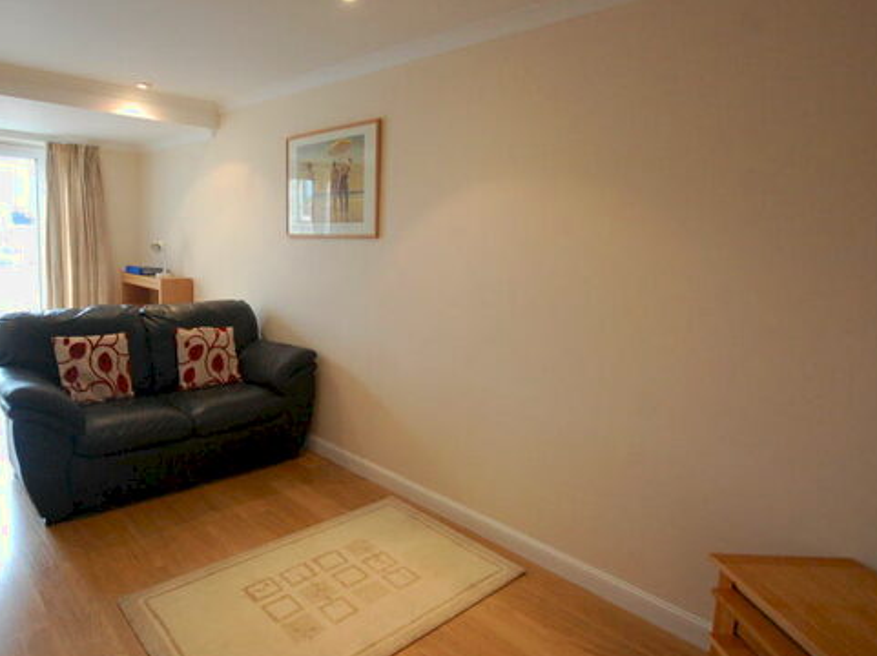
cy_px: 292
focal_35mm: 21
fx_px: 532
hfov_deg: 77.3
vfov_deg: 63.2
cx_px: 317
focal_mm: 10
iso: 1600
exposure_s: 1/80
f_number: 4.5
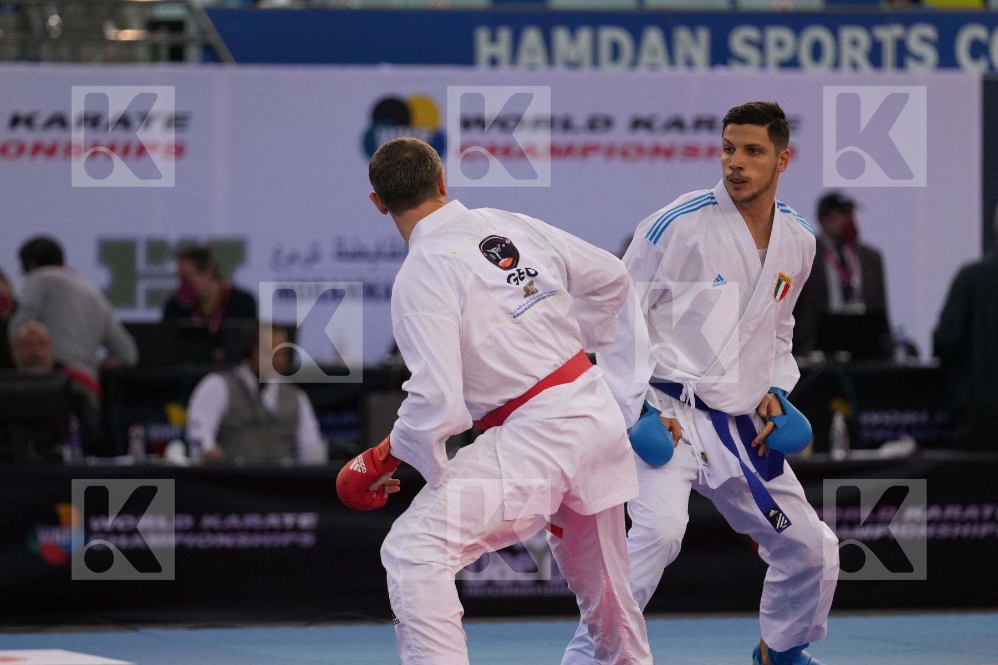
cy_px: 332
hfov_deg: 7.0
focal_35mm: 295
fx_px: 8177
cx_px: 499
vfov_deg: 4.7
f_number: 2.8
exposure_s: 1/1000
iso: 1600
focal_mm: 197
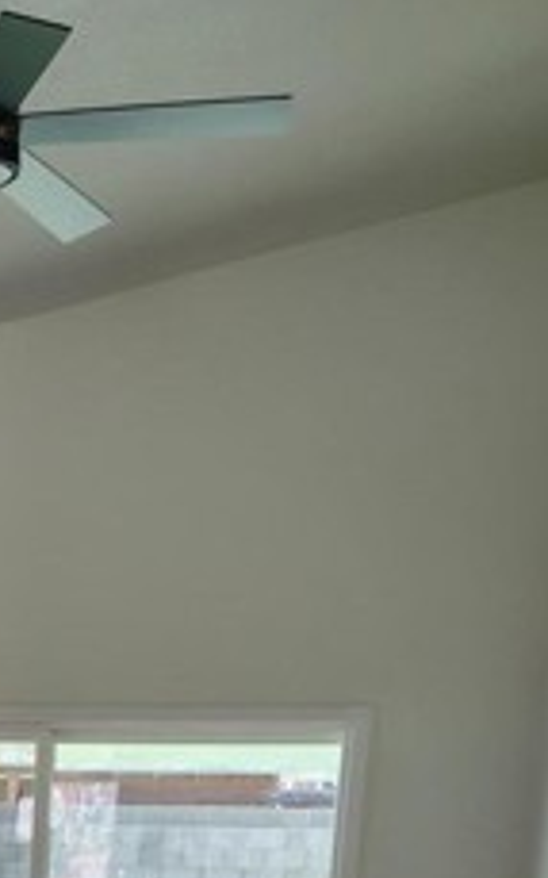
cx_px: -184
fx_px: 1698
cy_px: 1181
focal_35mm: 71
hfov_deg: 17.1
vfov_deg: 24.7
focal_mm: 5.56
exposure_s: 1/111
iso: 119
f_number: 1.8
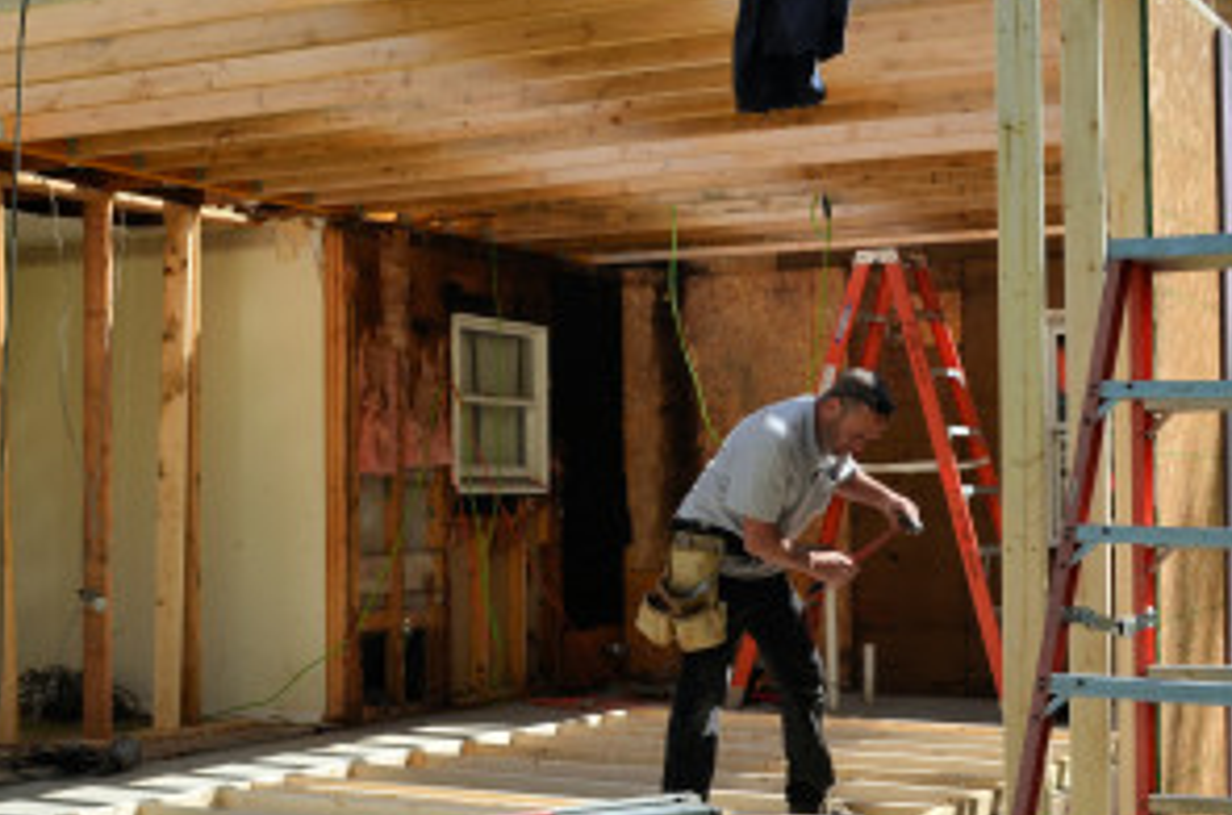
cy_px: 395
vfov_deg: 22.1
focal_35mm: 61
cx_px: 539
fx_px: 2082
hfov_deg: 32.9
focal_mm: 24
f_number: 11
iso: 100
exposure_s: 1/160
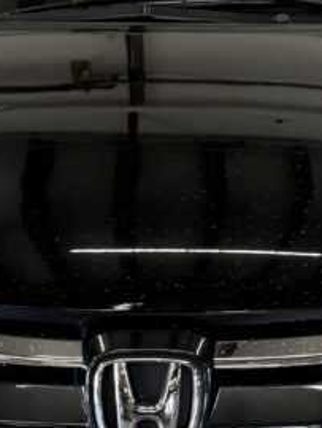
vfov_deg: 21.3
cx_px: 168
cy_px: 342
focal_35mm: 91
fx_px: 1127
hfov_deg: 16.3
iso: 200
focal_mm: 6.76
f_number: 1.78
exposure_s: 1/154
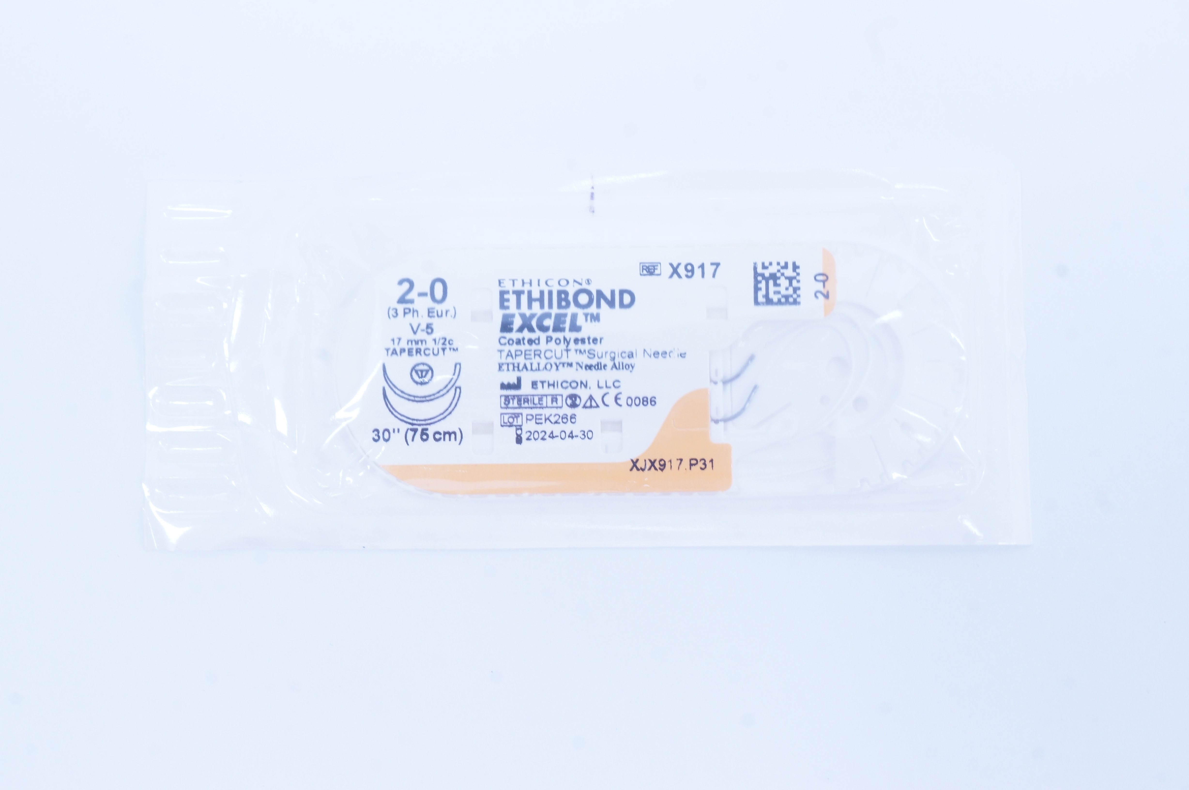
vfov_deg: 19.7
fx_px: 2276
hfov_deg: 29.3
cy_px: 395
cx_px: 594
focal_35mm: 69
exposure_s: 1/10
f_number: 14
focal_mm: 46
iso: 400
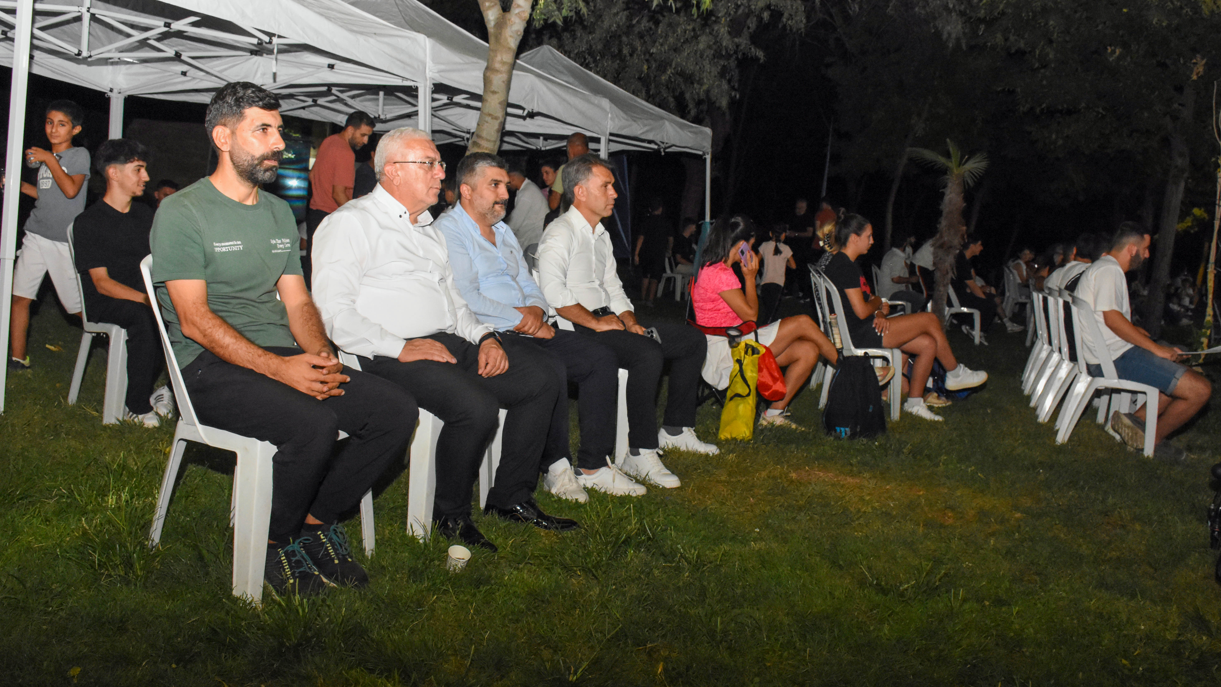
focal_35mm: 32
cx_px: 611
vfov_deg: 36.6
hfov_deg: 61.0
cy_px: 279
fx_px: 1036
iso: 3200
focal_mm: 20
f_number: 7.1
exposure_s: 1/250
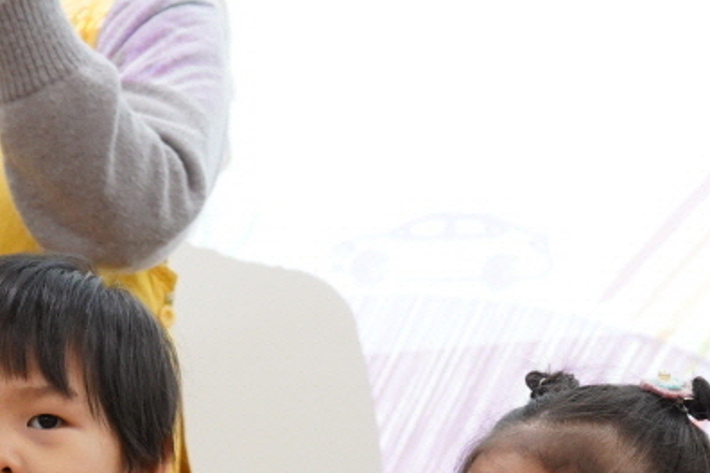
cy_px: 775
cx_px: 217
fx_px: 3885
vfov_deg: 6.8
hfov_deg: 10.4
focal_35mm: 197
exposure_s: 1/100
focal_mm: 60
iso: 2500
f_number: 5.6
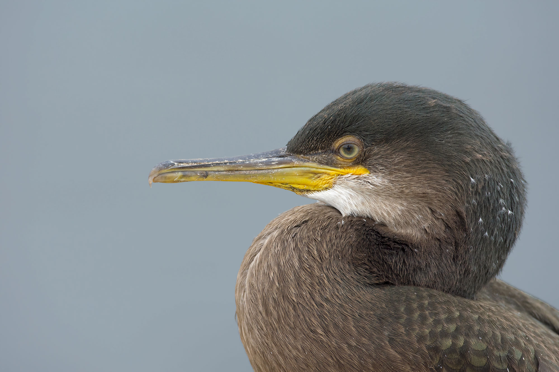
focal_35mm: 600
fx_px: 9315
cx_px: 280
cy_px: 186
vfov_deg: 2.3
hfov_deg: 3.4
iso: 640
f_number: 6.3
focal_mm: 400
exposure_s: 1/1250
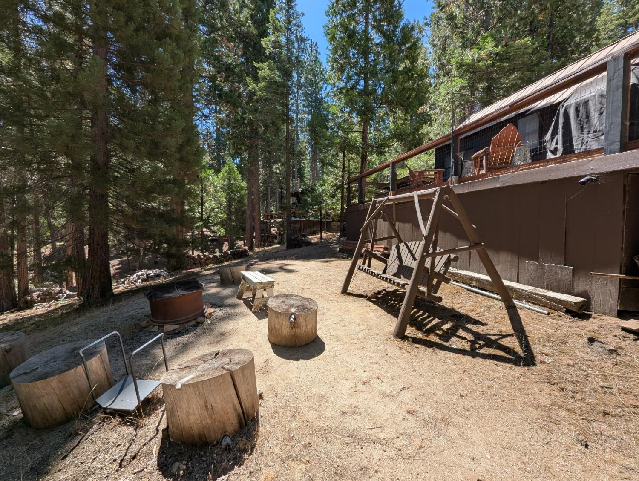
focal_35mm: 13
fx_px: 240
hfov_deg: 106.1
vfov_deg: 90.0
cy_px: 240
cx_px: 320
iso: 48
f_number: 2.2
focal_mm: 1.95
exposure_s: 1/808
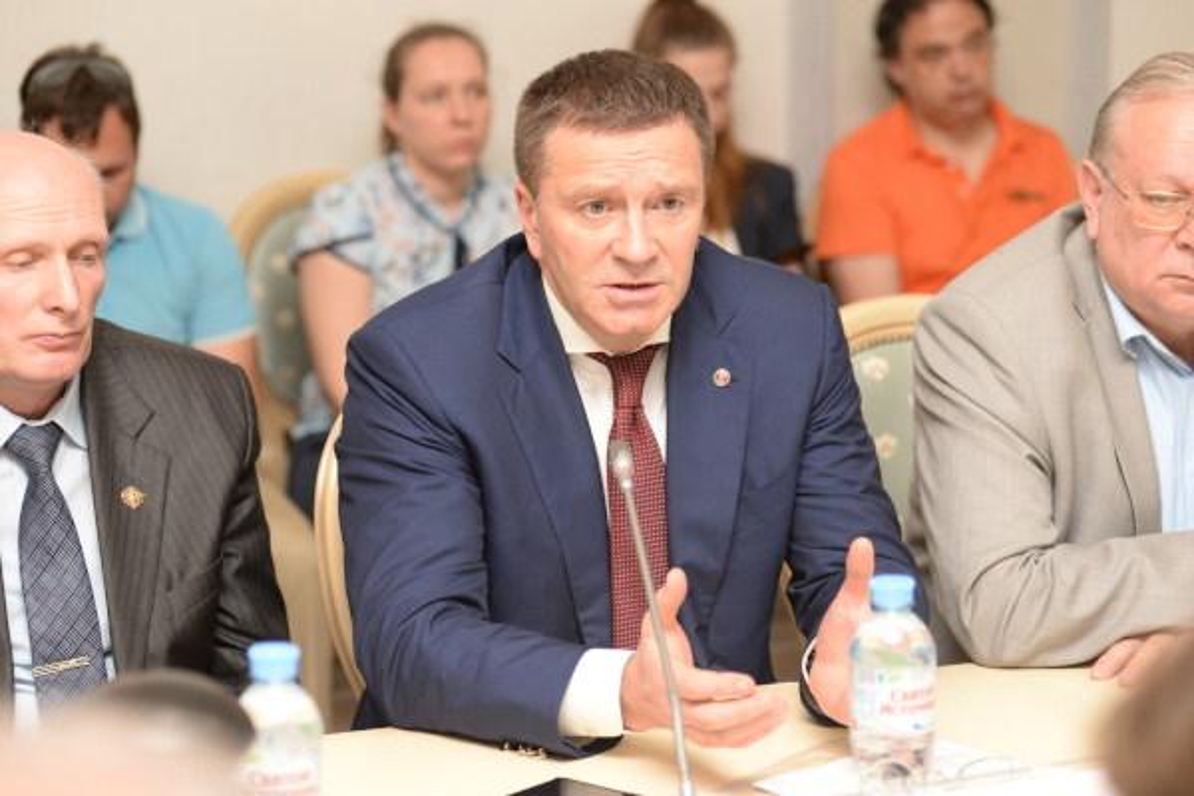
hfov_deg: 25.4
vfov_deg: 17.1
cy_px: 398
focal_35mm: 80
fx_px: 2653
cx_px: 597
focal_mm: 80
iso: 500
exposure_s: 1/160
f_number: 4
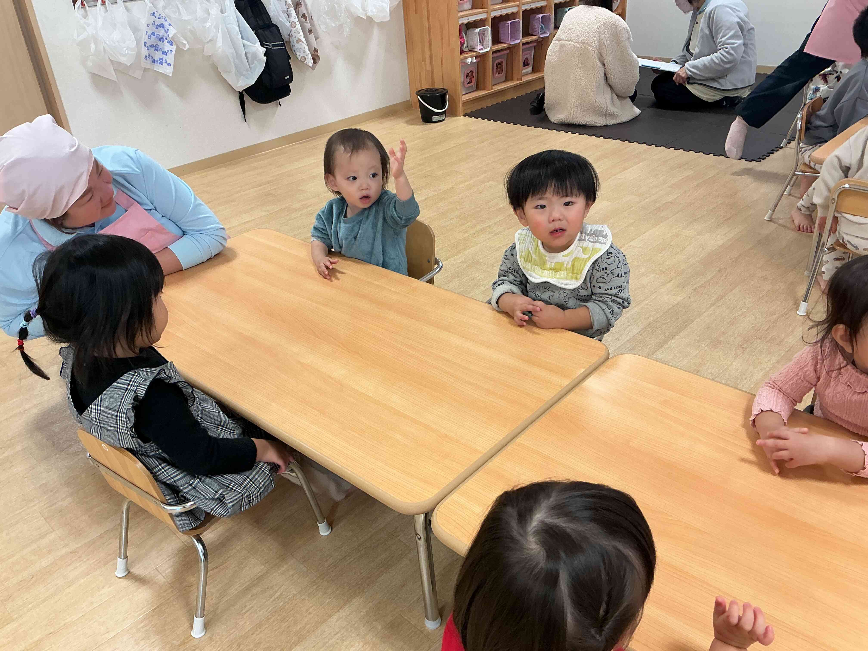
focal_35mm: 29
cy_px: 326
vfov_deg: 48.2
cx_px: 434
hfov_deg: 61.7
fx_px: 727
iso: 40
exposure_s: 1/60
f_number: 1.8
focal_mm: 3
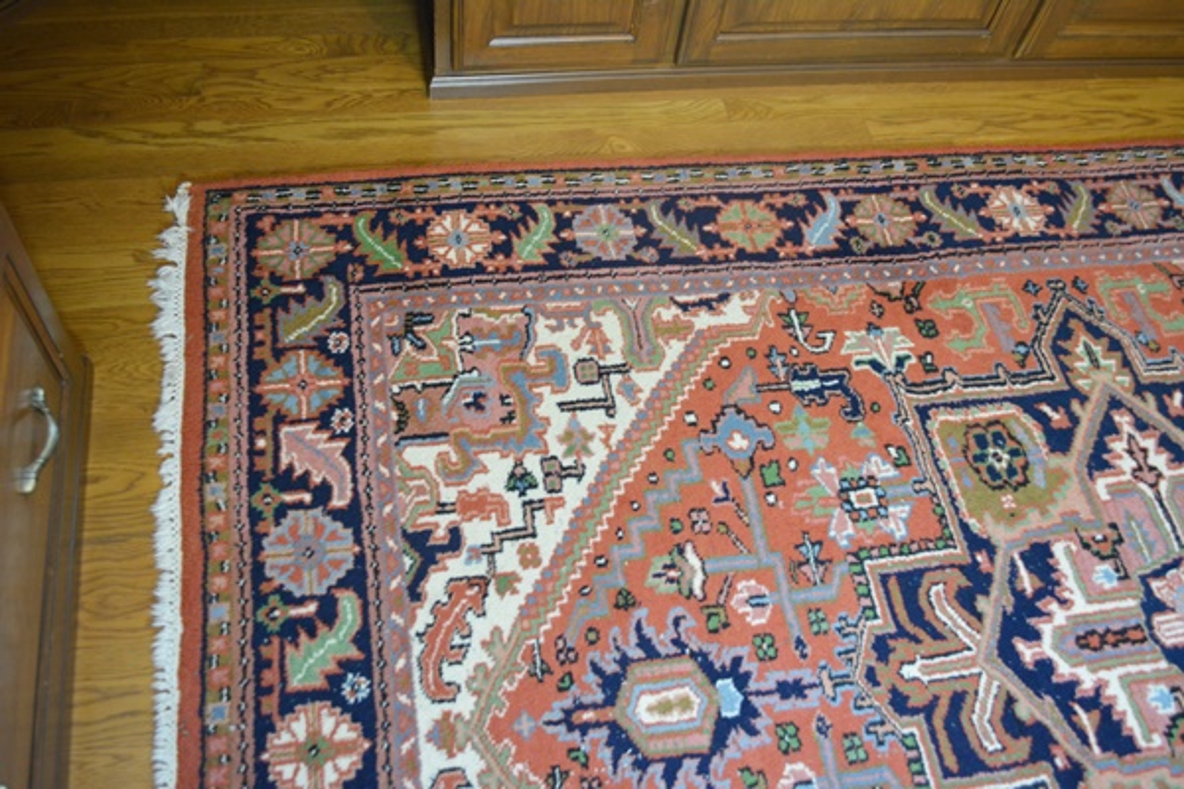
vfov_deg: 40.0
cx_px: 592
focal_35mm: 33
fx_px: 1085
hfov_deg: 57.2
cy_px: 394
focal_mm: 22
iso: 1250
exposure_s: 1/30
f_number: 3.8
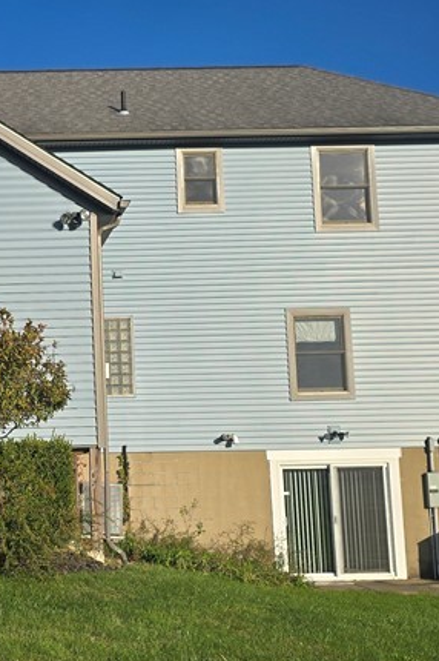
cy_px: 378
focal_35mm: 57
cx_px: -18
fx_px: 1044
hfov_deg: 22.6
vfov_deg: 35.0
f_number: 1.7
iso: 12
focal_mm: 6.3
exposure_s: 1/1047
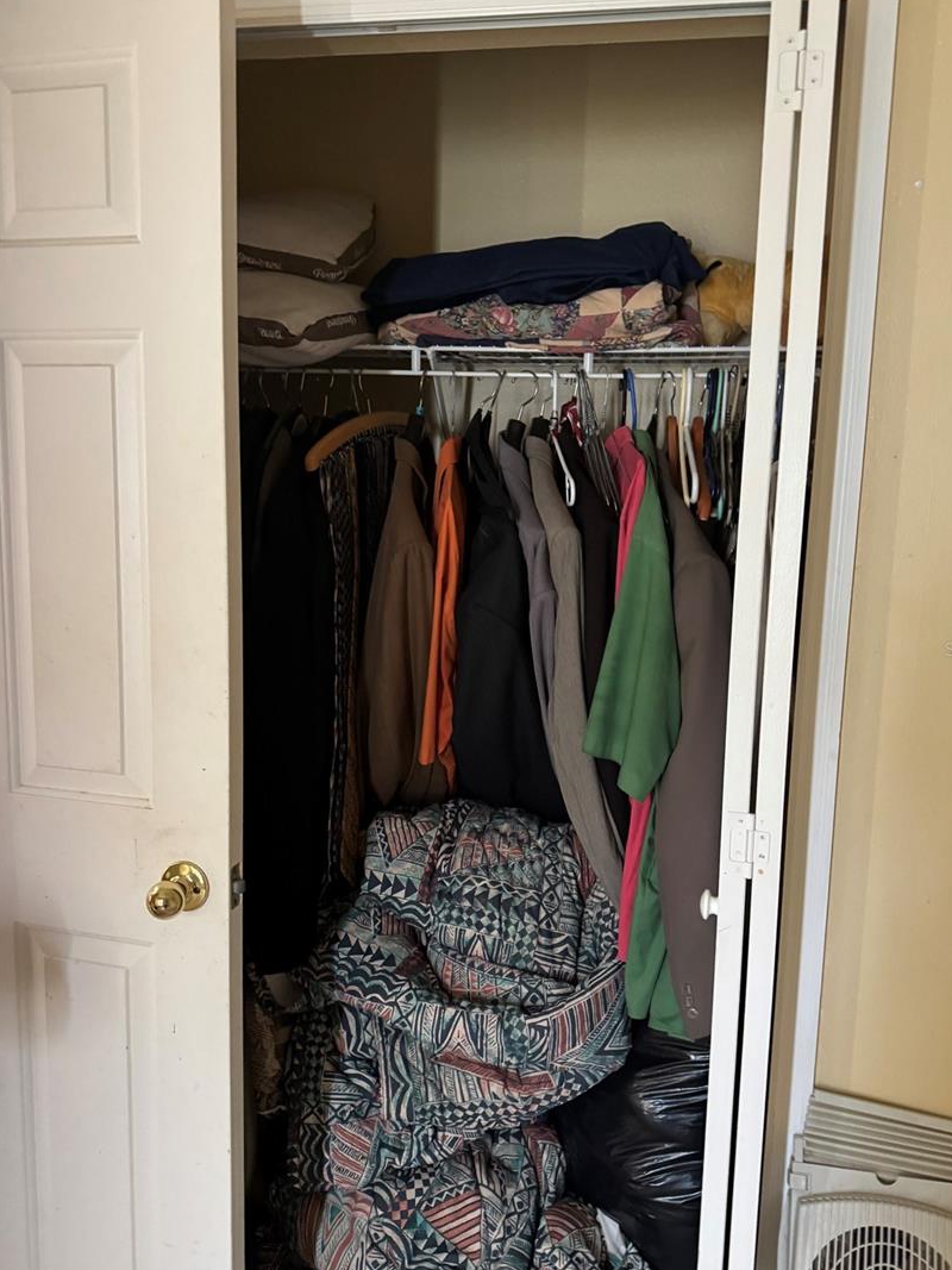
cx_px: 494
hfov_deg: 51.3
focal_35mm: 27
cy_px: 649
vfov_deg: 65.3
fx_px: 990
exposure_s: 1/40
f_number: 1.78
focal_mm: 6.76
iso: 800
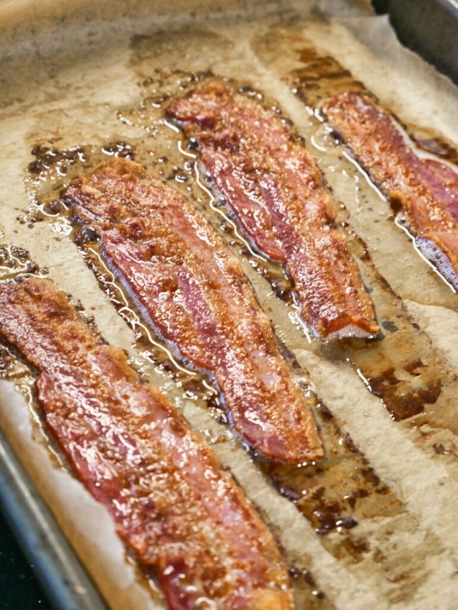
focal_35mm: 84
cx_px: 229
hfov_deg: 17.6
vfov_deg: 23.3
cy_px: 305
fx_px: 1481
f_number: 8
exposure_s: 1/13
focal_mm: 42
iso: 800
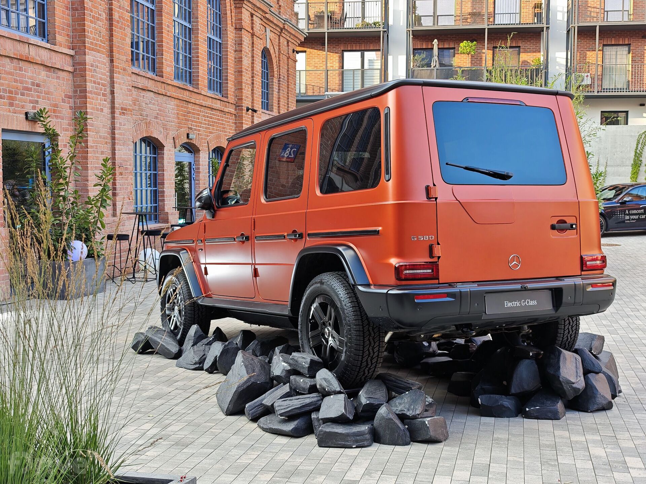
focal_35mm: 46
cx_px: 323
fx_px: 858
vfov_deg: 31.5
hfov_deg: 41.2
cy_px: 242
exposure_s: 1/110
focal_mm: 8.72
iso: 50
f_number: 2
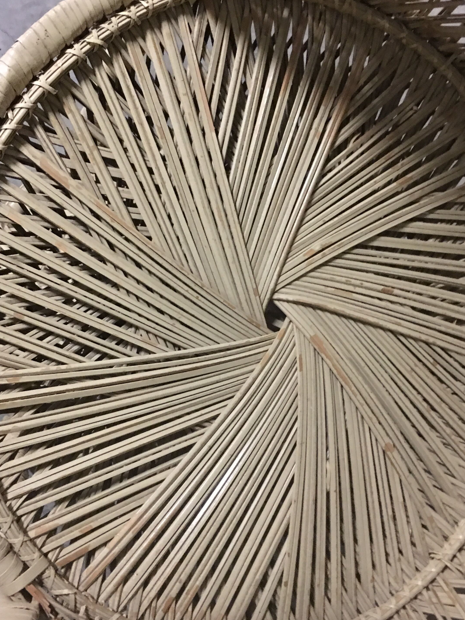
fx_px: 734
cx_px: 233
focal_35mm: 41
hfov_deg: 35.1
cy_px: 307
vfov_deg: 45.8
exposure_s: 1/4
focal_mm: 4.15
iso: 125
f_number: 2.2
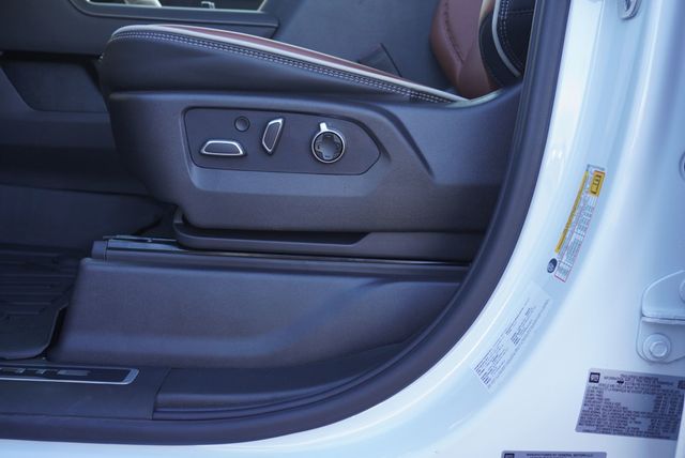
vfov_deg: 32.0
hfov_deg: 46.4
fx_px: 800
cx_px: 342
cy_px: 229
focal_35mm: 42
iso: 200
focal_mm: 28
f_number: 4.5
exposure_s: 1/60
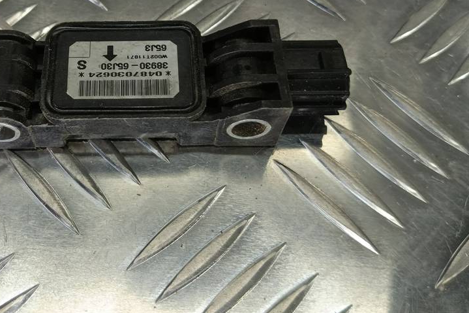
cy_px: 90
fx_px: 521
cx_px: 137
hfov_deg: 47.2
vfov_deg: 32.9
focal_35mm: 40
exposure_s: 1/100
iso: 104
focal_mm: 4.11
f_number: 1.6
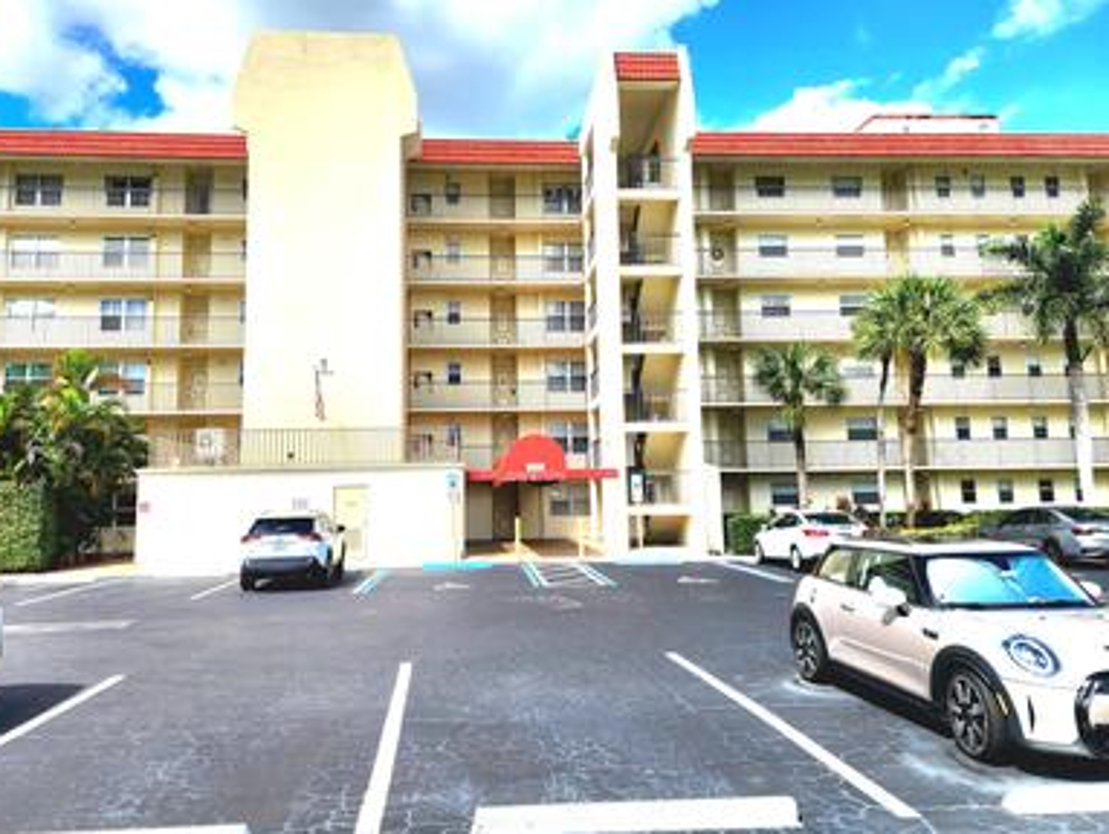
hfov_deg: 71.5
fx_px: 770
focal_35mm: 24
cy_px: 411
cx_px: 539
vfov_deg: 56.9
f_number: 1.8
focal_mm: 6.4
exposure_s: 1/1111
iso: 12
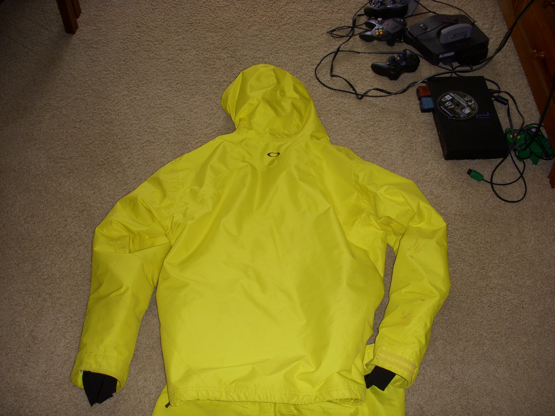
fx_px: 609
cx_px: 278
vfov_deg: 37.7
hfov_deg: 49.0
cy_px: 208
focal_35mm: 38
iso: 100
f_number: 3.3
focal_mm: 6.3
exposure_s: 1/30
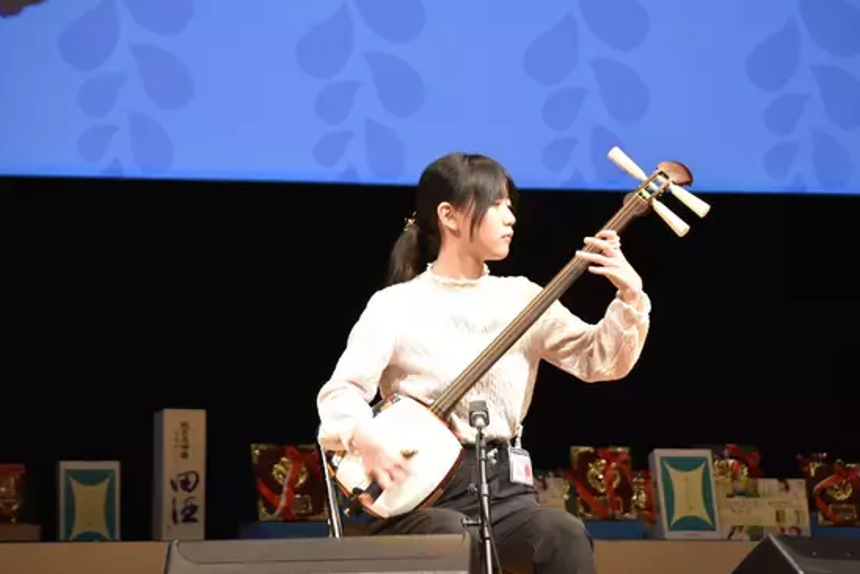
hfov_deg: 11.2
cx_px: 457
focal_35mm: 184
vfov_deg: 7.5
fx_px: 4398
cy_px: 288
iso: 1800
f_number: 4.8
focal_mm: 112
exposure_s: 1/60
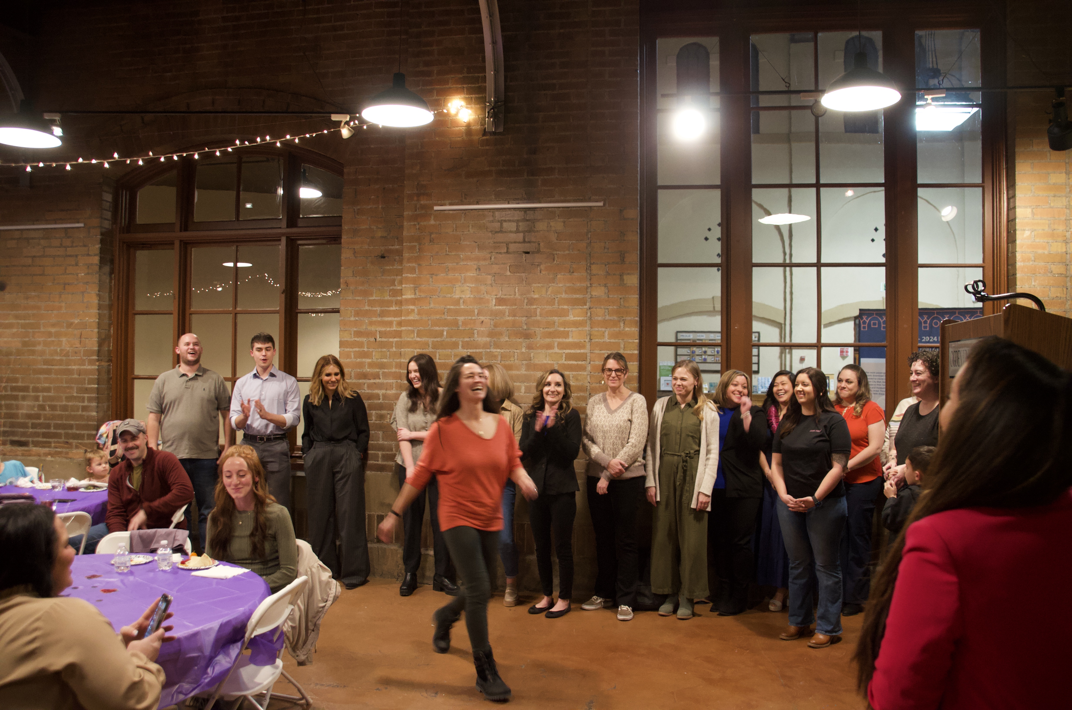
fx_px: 802
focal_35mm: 27
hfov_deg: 67.5
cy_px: 355
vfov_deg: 47.7
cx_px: 536
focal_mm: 18
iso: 1800
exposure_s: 1/30
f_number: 3.5
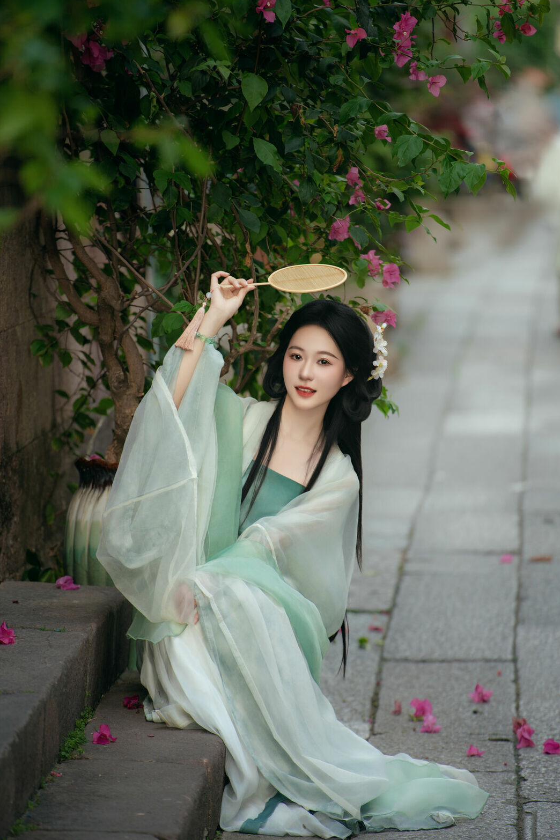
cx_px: 281
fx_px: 4223
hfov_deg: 7.6
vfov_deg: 11.4
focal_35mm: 181
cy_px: 418
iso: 200
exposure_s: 1/125
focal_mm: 180
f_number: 2.8
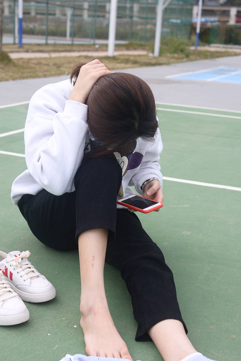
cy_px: 196
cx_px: 114
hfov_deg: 26.5
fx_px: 511
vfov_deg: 38.8
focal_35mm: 51
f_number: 5.6
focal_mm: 35
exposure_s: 1/400
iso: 125
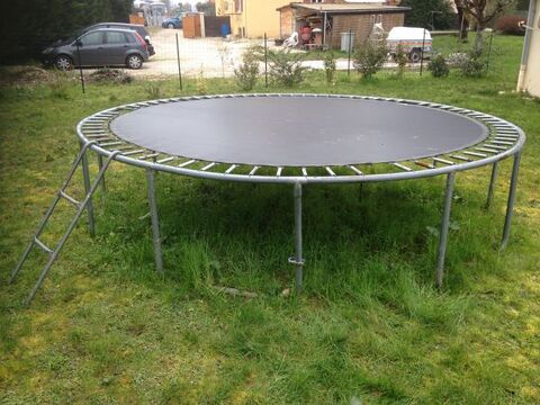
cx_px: 270
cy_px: 202
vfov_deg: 42.9
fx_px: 515
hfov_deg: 55.4
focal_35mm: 33
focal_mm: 4.12
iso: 50
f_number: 2.4
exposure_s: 1/301
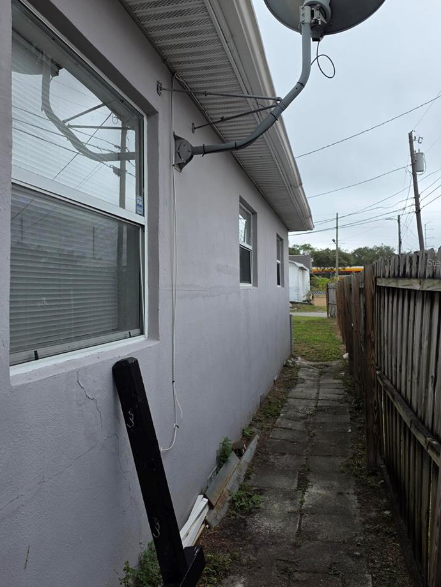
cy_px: 262
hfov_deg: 46.6
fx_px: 510
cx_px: 185
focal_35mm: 30
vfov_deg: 59.8
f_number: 1.7
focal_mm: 6.3
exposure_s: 1/2937
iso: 80
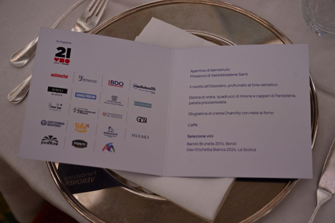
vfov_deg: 23.4
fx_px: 540
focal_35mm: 58
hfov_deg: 34.5
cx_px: 168
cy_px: 112
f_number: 5.6
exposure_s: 1/60
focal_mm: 58
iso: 900
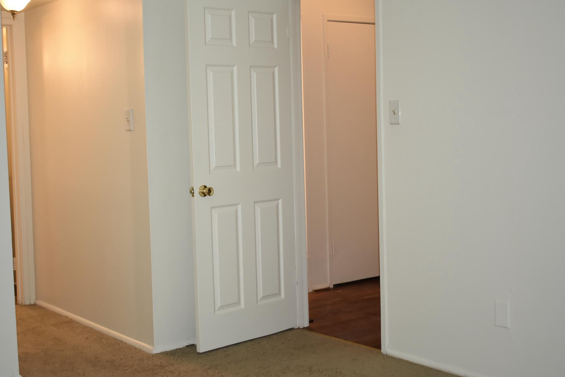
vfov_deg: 26.0
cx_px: 254
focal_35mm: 52
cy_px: 167
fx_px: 816
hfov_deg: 38.2
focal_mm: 30
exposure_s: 1/60
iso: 720
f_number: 4.2
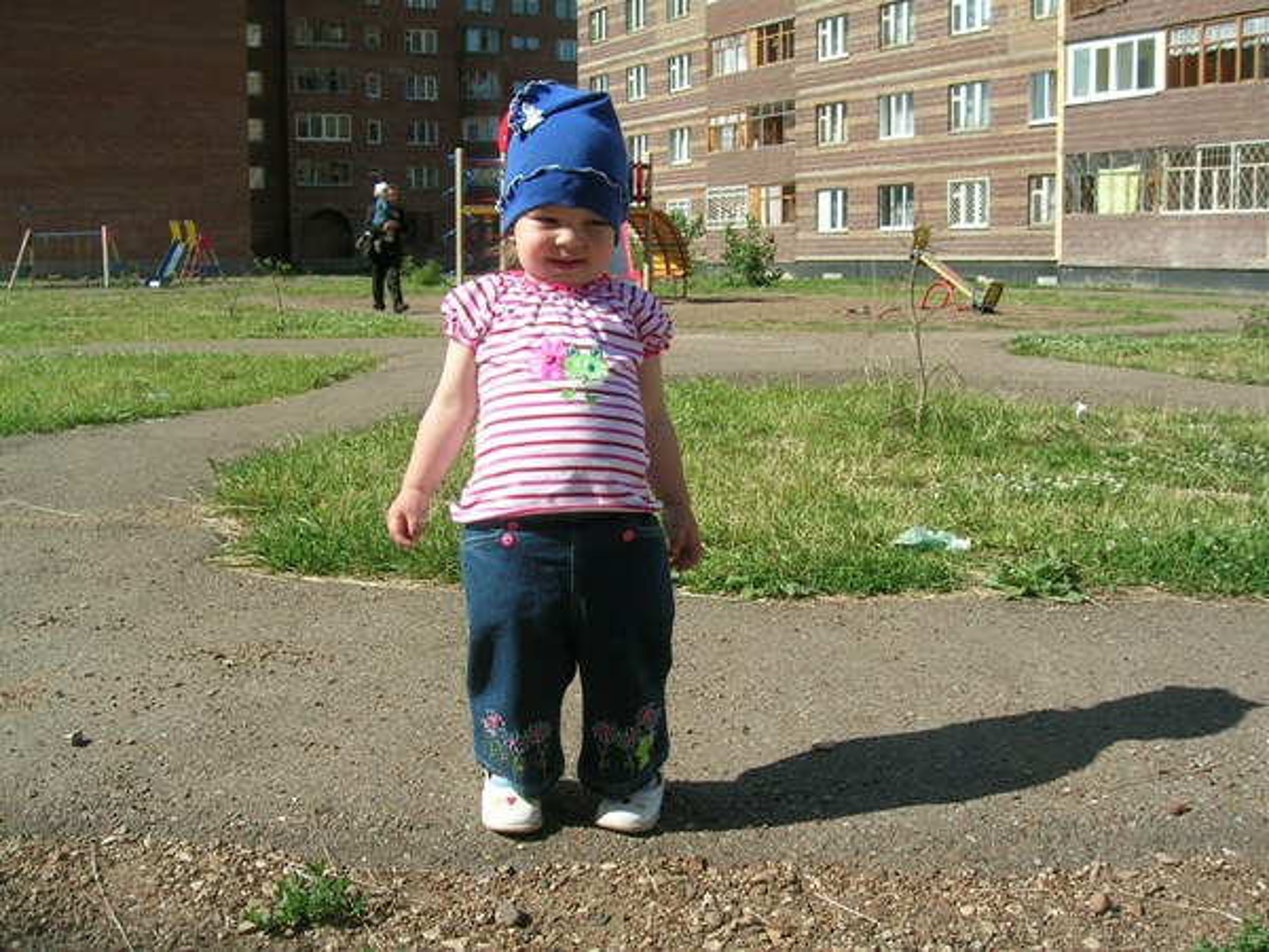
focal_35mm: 35
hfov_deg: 52.6
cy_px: 476
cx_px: 634
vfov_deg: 40.7
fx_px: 1283
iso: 50
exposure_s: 1/399
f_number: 4.8
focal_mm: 5.4
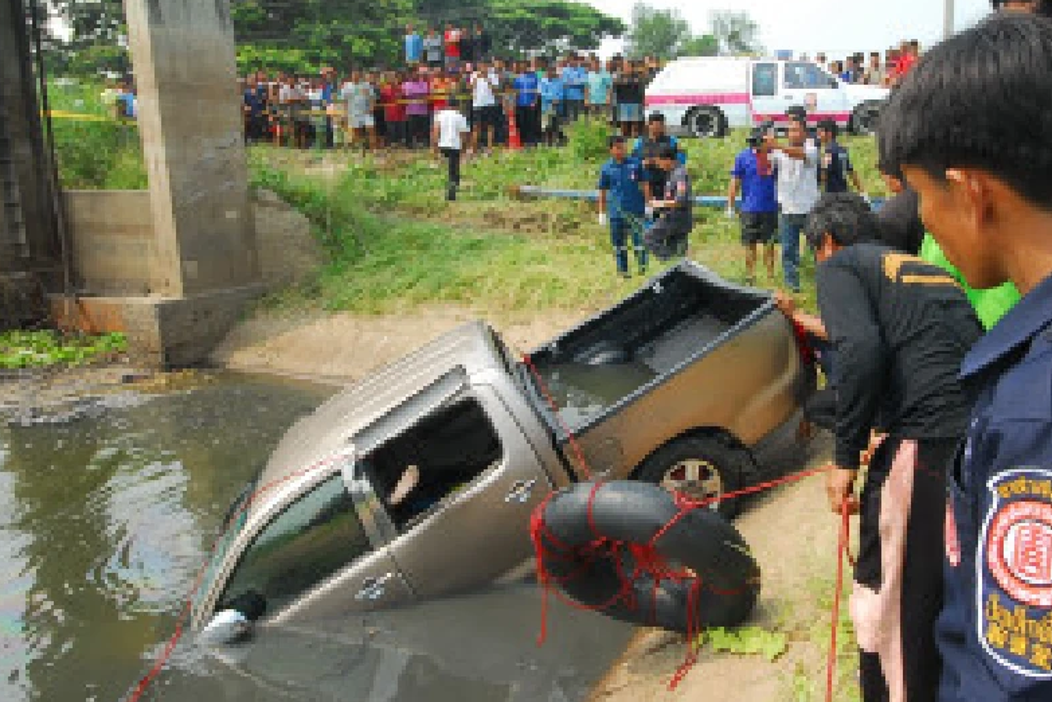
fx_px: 672
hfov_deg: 74.7
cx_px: 660
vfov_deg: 54.6
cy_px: 272
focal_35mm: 23
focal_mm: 10
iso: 250
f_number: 8
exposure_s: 1/250
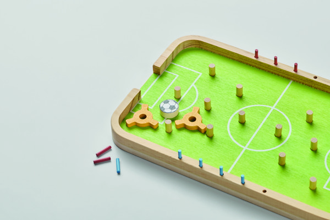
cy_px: 110
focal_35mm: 105
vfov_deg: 13.0
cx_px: 165
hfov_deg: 19.5
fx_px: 962
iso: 80
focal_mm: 105
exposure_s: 1/125
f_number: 14
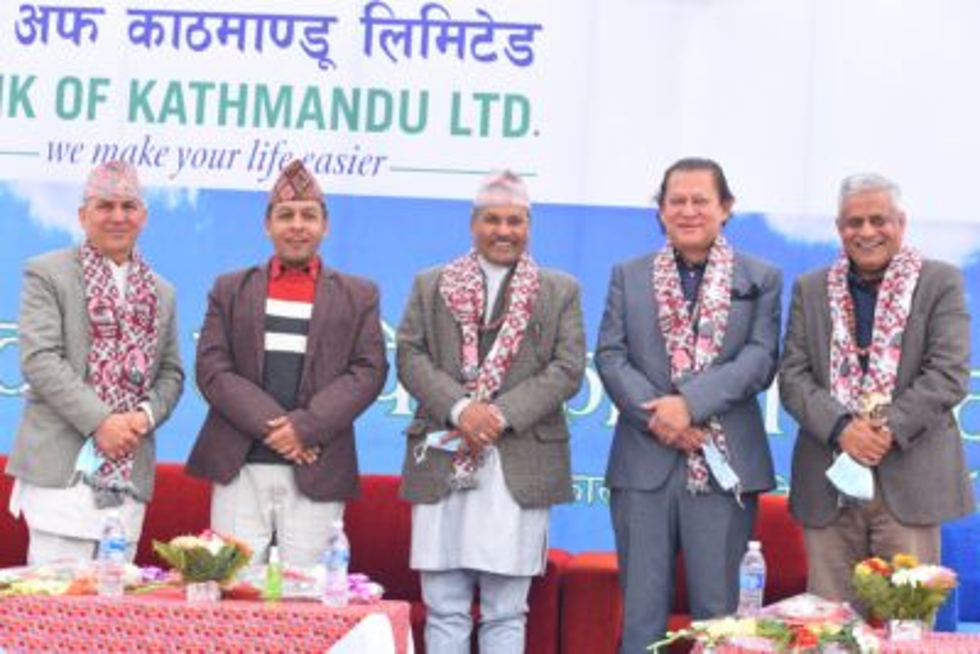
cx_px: 490
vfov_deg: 17.5
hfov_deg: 26.0
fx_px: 2124
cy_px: 327
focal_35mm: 78
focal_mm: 78
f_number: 7.1
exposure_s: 1/250
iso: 640
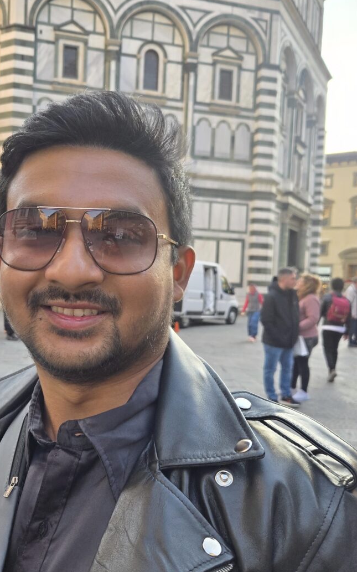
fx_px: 530
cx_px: 126
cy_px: 286
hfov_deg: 36.9
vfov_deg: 56.7
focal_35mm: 34
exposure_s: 1/553
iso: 80
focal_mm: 5.4
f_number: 1.8
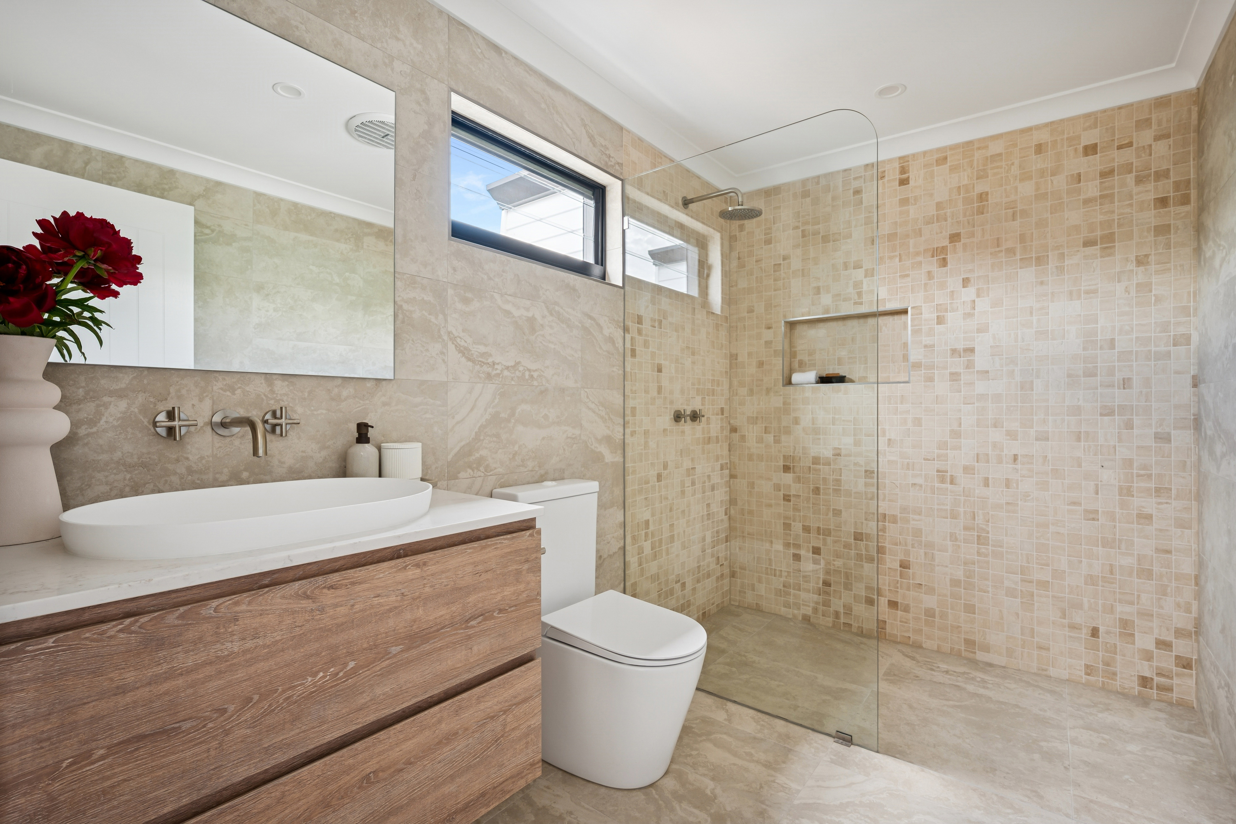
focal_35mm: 16
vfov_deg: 73.7
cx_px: 618
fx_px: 549
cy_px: 412
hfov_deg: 96.7
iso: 400
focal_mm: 16
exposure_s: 1/10
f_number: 9
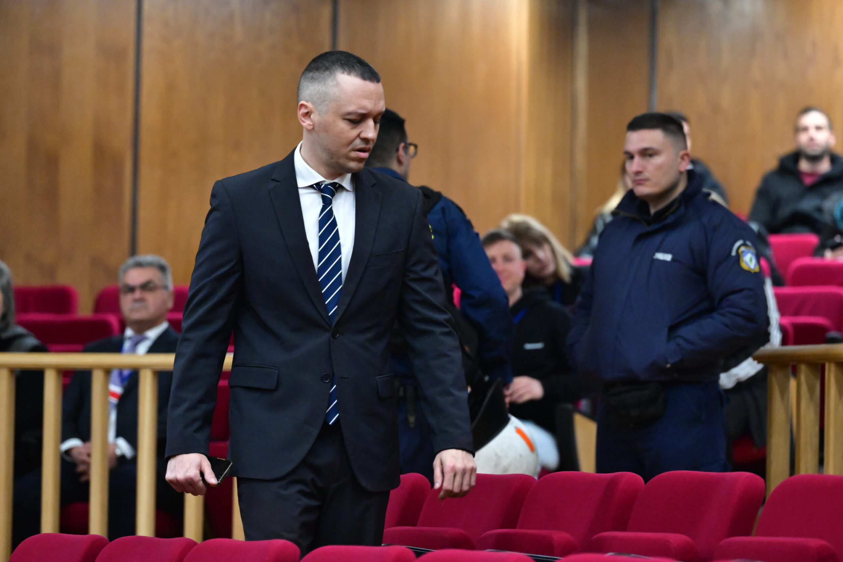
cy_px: 281
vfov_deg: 6.9
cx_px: 422
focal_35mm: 200
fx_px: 4683
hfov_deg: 10.3
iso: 8000
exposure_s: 1/200
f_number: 5
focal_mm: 200
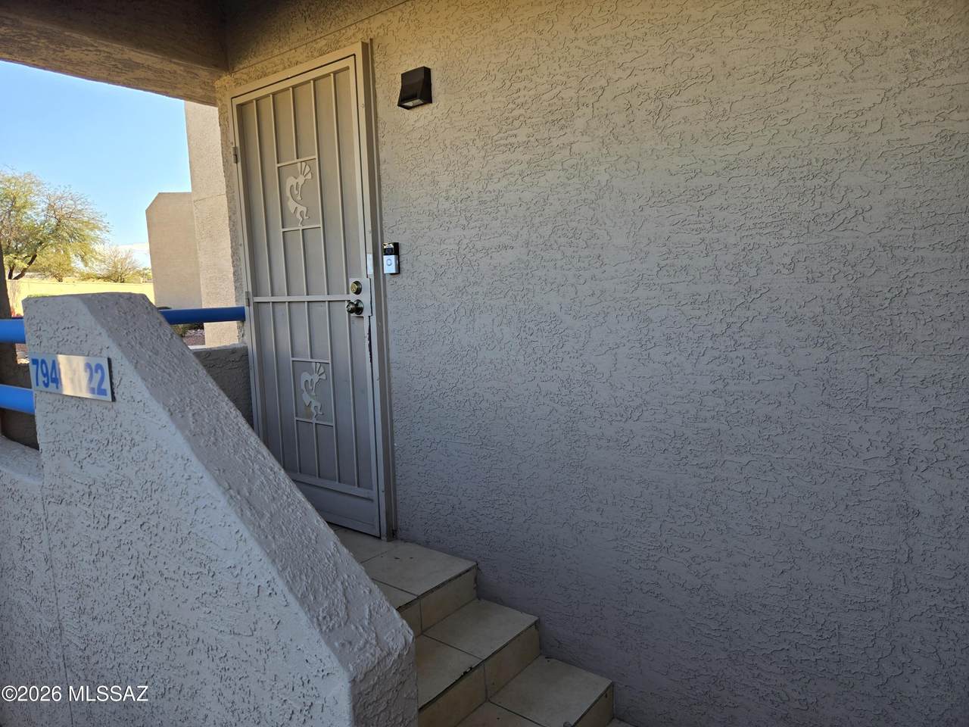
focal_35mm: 23
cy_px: 364
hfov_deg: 73.9
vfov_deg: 58.9
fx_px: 644
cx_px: 484
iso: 25
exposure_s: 1/364
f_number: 1.8
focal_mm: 5.4
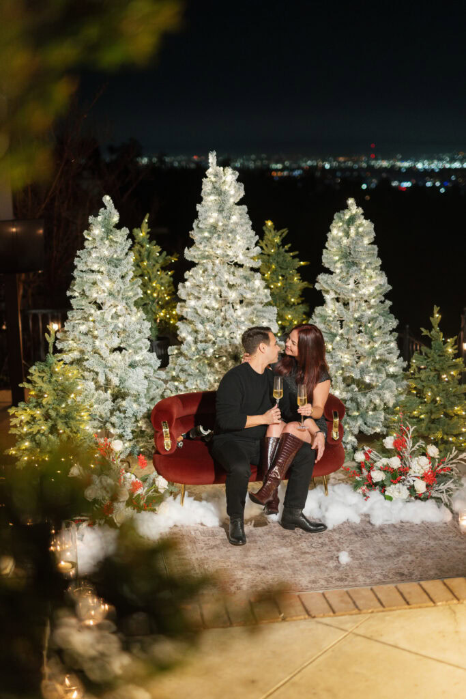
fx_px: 970
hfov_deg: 27.0
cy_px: 350
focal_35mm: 50
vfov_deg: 39.6
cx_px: 233
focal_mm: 50
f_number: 1.6
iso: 1600
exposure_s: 1/320
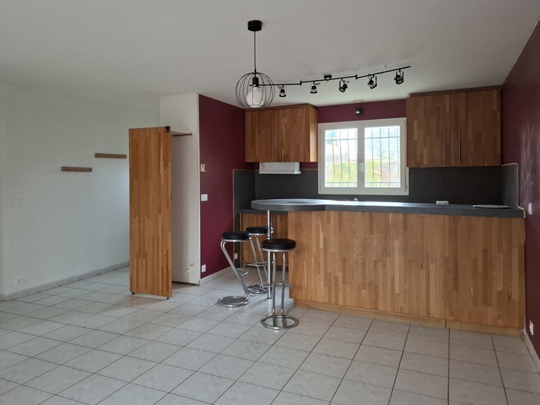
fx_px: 406
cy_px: 180
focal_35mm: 26
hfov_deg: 67.1
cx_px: 239
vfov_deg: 53.0
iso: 320
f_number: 1.8
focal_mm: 5.54
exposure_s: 1/33
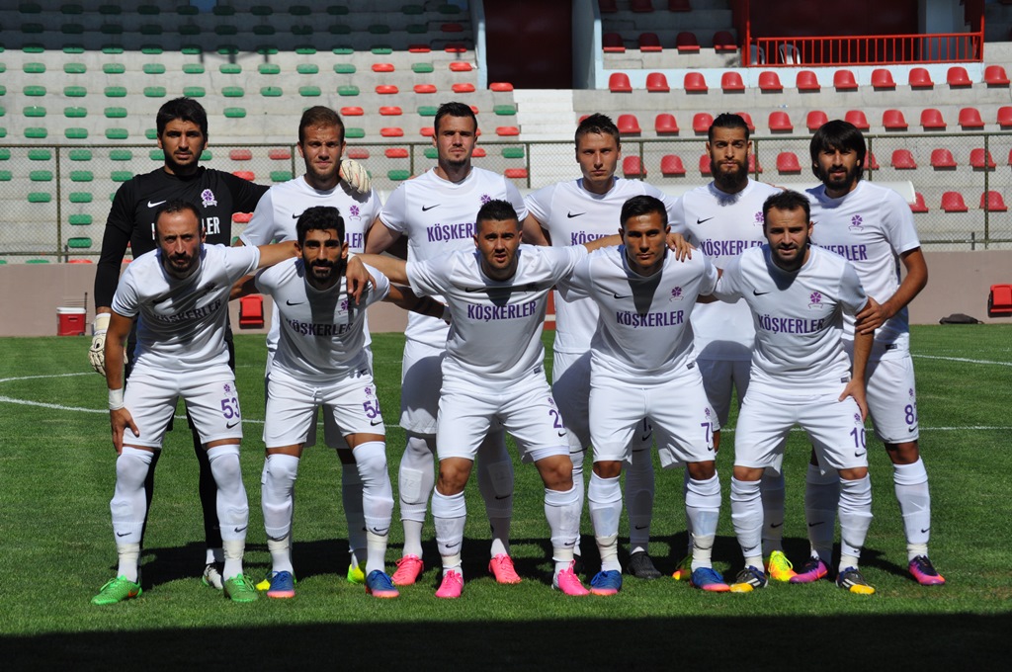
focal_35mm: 147
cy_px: 336
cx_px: 506
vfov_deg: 9.3
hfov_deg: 14.0
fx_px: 4127
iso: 280
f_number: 8
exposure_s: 1/2000
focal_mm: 98
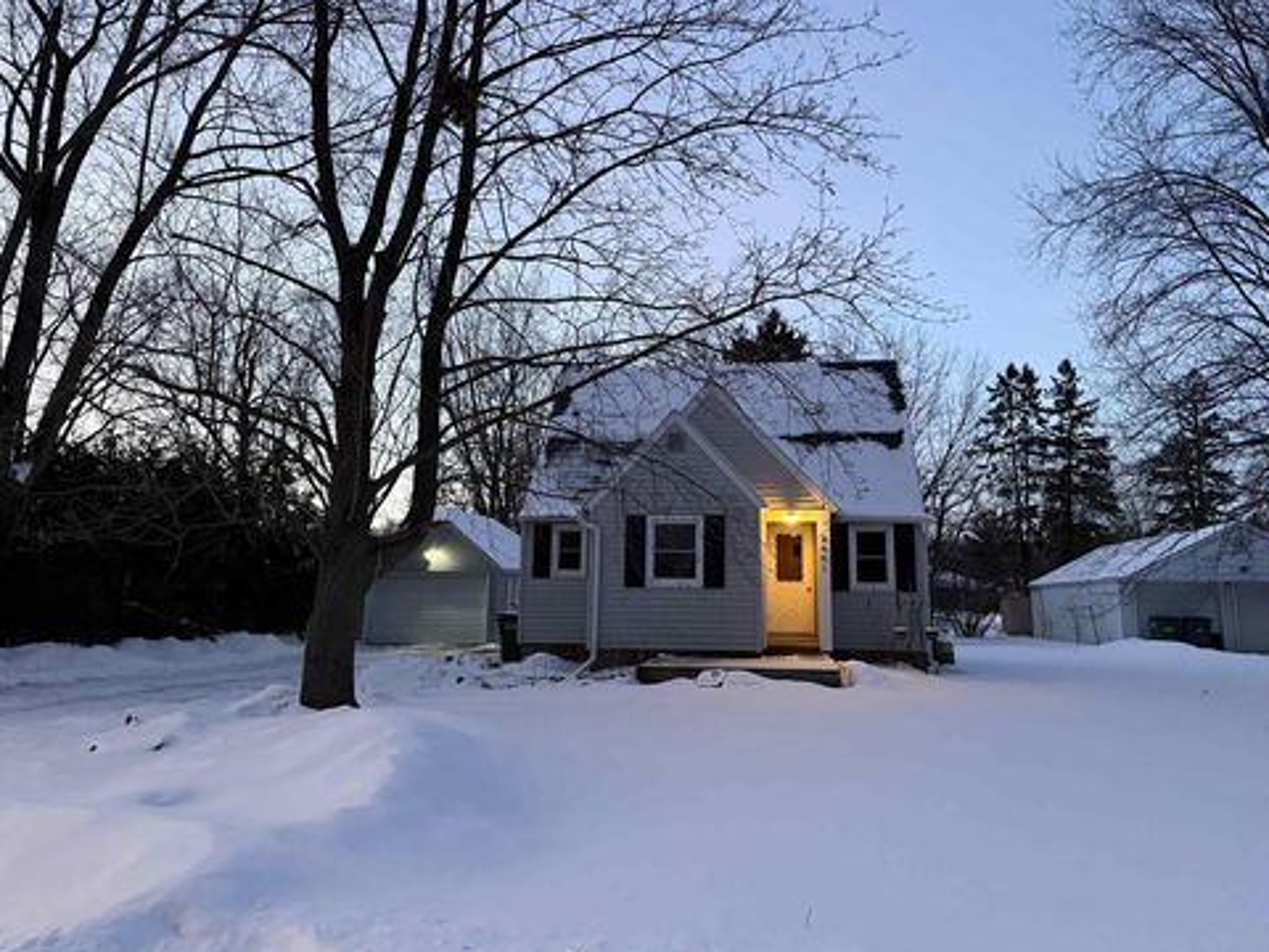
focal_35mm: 25
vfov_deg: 54.9
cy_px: 467
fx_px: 916
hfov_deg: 69.4
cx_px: 656
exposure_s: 1/60
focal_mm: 6.76
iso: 500
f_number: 1.78
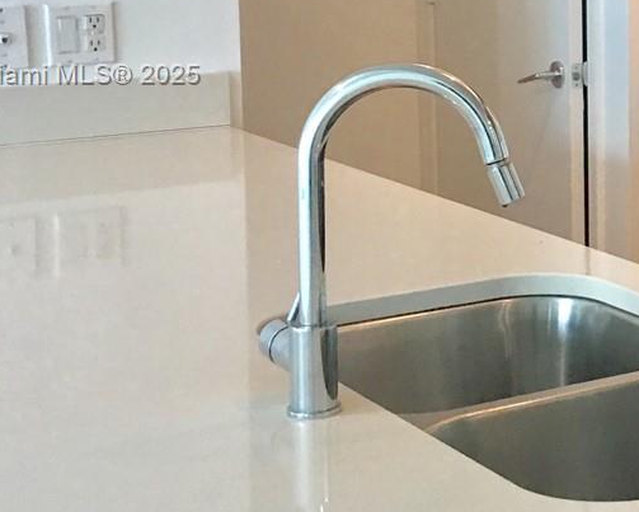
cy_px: 76
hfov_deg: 19.7
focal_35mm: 90
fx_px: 1703
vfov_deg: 16.9
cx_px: 809
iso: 50
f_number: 2.2
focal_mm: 4.15
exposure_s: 1/15
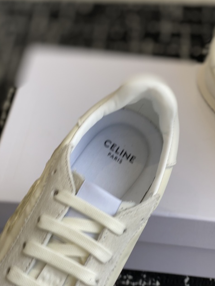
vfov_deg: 29.4
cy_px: 129
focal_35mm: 66
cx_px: 134
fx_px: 546
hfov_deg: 22.2
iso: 20
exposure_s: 1/202
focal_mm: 6
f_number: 2
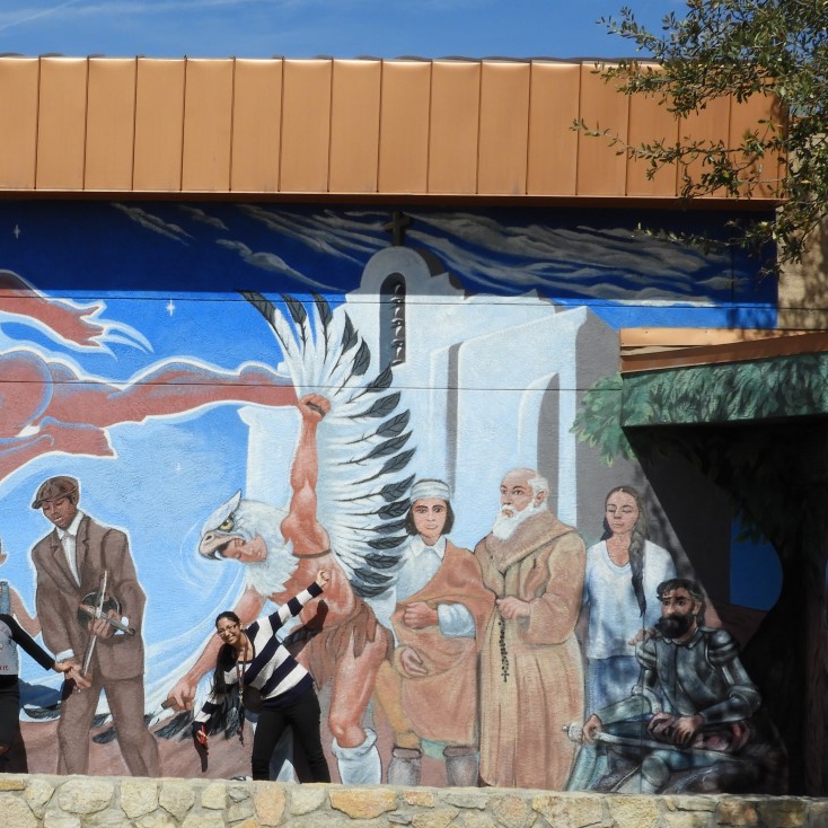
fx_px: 2111
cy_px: 510
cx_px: 55
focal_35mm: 78
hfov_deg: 21.6
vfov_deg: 22.2
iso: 100
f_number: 4
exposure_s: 1/1600
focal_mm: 8.1
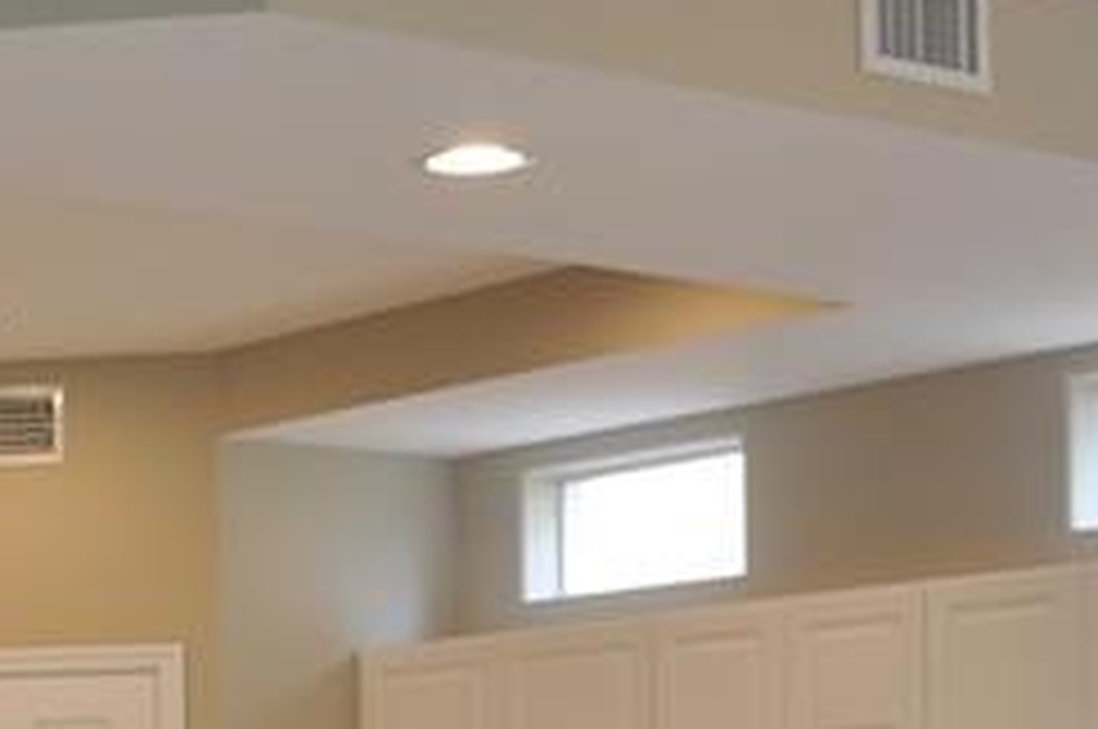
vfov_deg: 11.6
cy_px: 1112
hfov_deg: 16.9
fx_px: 3442
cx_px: -407
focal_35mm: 113
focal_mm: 18
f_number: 4
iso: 400
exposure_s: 1/60
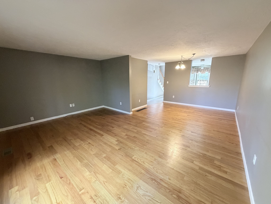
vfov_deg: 85.7
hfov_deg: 102.1
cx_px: 136
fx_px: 110
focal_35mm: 14
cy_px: 102
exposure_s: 1/60
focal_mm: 2.22
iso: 500
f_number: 2.2
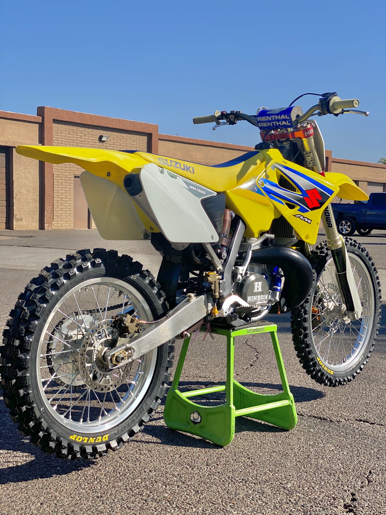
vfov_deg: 36.8
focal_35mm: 52
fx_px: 773
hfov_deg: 28.0
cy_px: 258
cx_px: 193
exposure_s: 1/1916
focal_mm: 6
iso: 20
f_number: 2
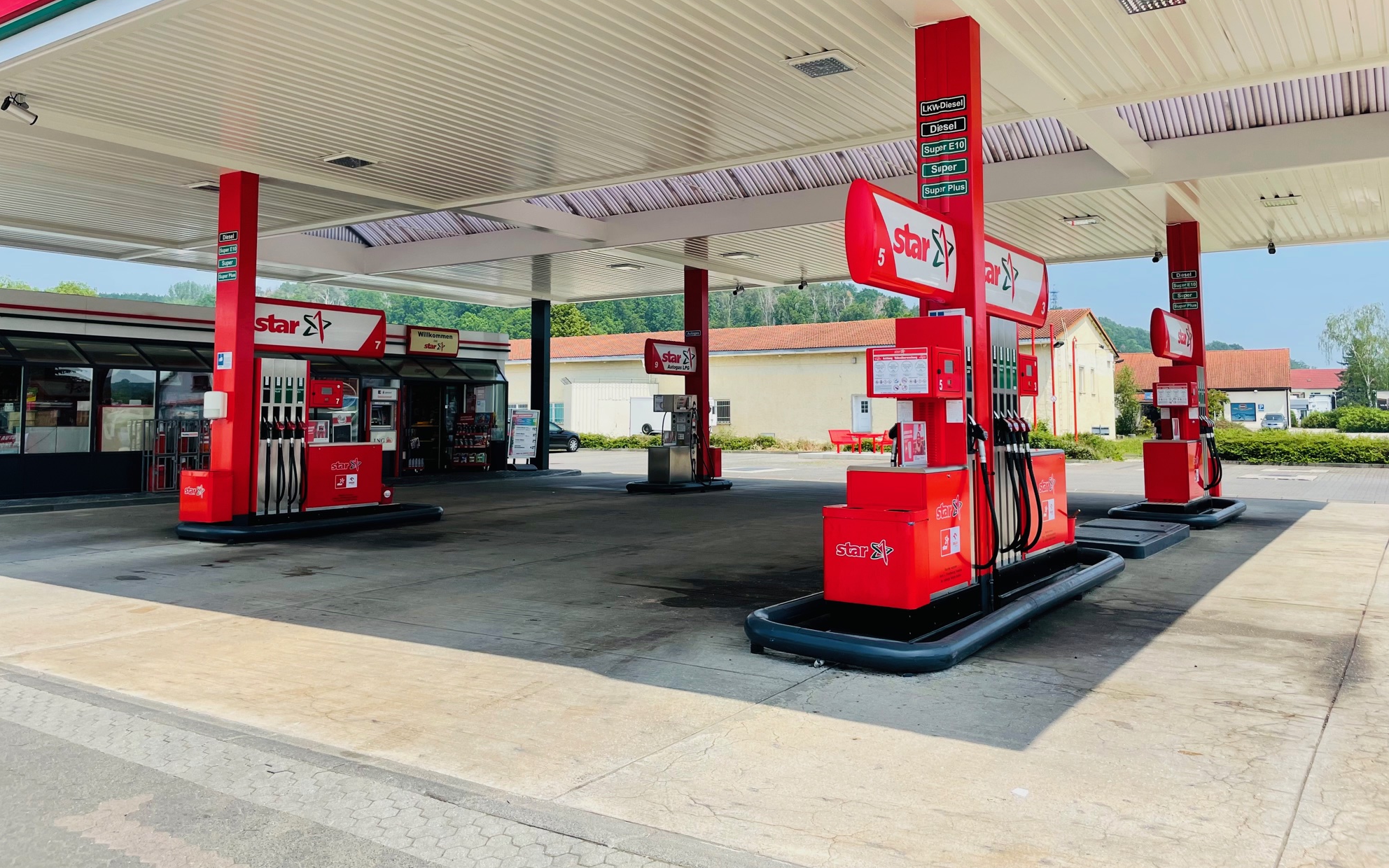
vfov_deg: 44.3
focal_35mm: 28
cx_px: 704
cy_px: 355
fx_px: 1060
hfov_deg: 66.5
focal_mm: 4.2
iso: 32
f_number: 1.6
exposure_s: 1/2398
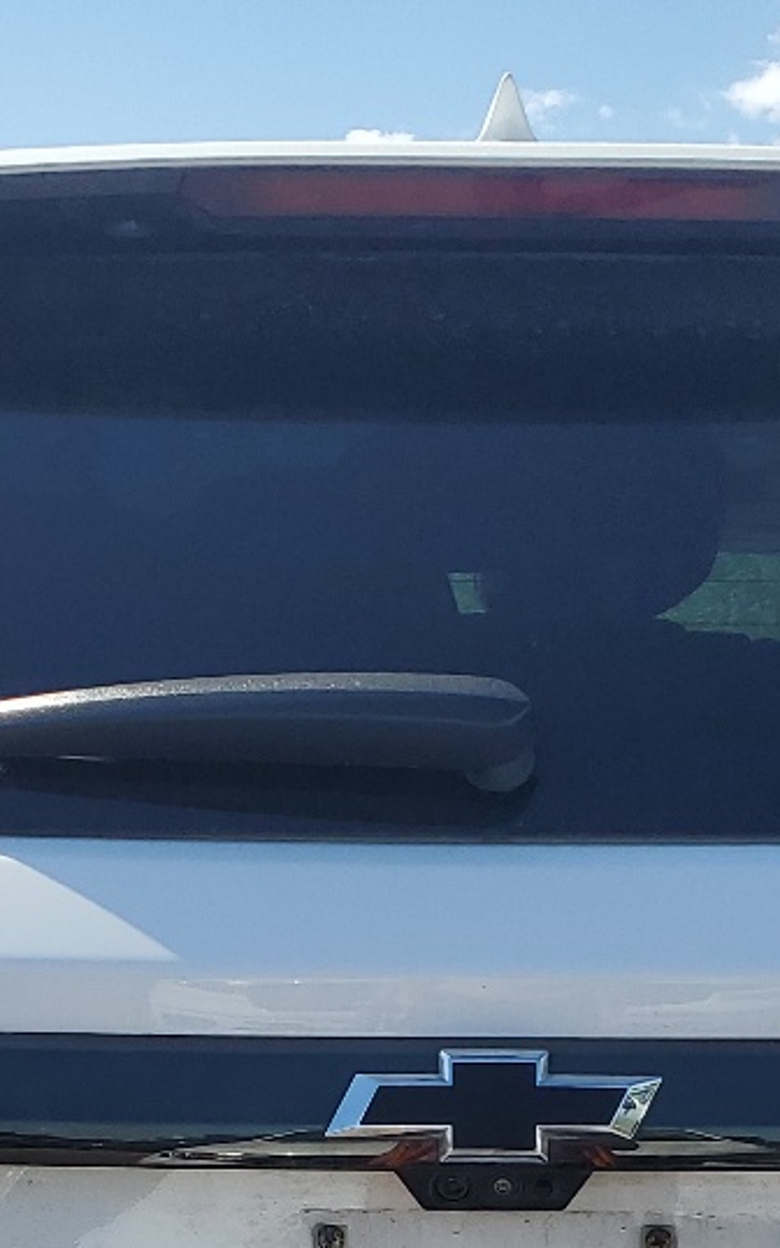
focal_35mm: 82
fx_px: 2790
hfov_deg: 15.9
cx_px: 439
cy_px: 1308
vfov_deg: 23.9
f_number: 1.5
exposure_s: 1/3333
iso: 50
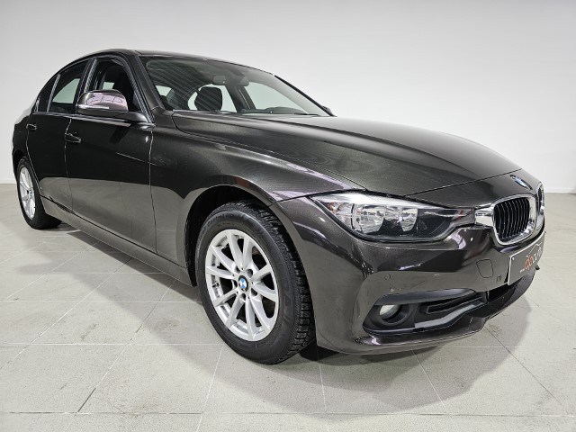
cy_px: 216
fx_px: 383
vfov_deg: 58.9
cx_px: 288
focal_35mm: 23
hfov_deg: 73.9
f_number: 1.7
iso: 250
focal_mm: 6.3
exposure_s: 1/180
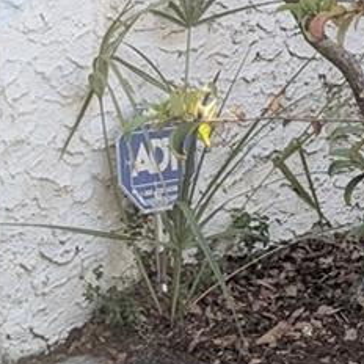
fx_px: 1737
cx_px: 657
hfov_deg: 11.1
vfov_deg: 10.6
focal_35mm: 146
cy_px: -442
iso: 20
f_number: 1.68
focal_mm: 6.9
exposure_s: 1/321
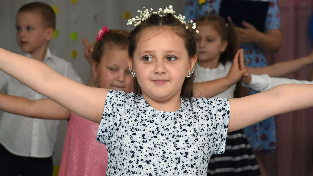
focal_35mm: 221
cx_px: 157
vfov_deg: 5.5
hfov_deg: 9.8
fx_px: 1834
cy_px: 86
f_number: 9
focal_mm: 140
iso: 800
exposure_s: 1/200
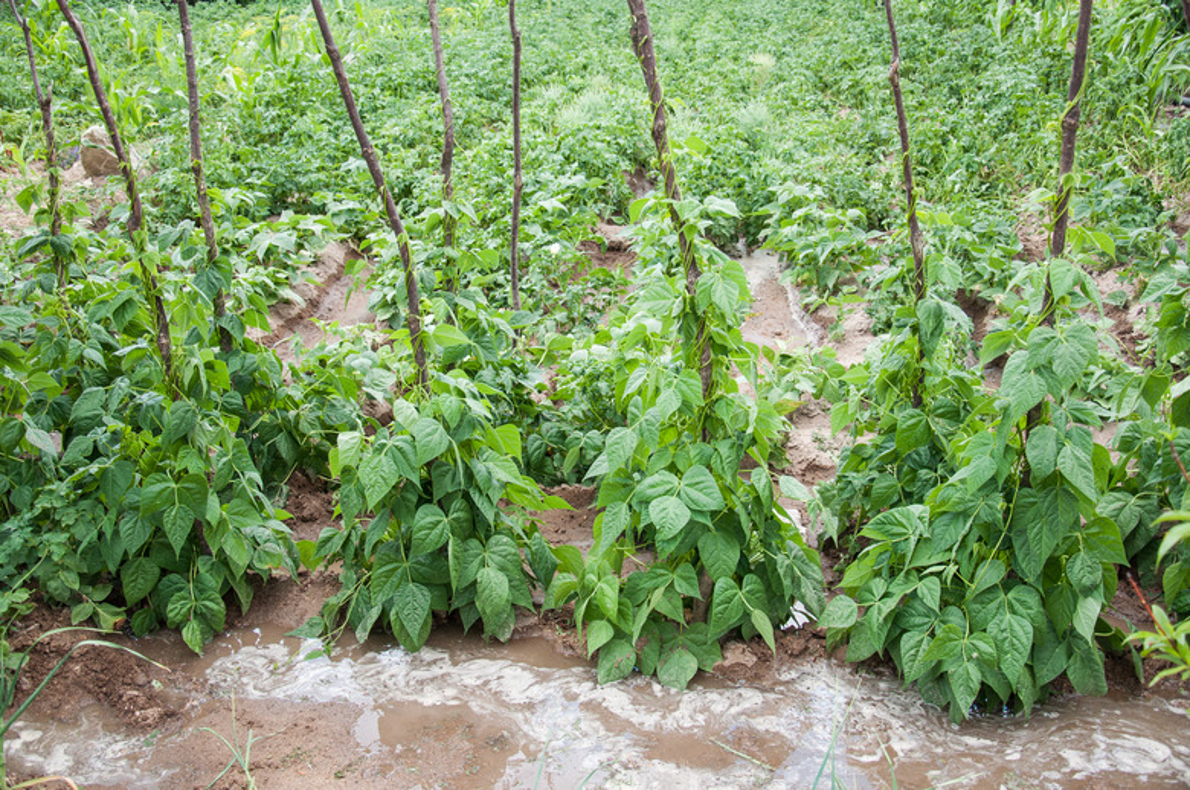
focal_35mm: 38
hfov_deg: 51.3
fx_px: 1238
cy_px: 395
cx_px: 595
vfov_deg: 35.4
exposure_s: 1/125
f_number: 5.6
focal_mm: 25
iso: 100
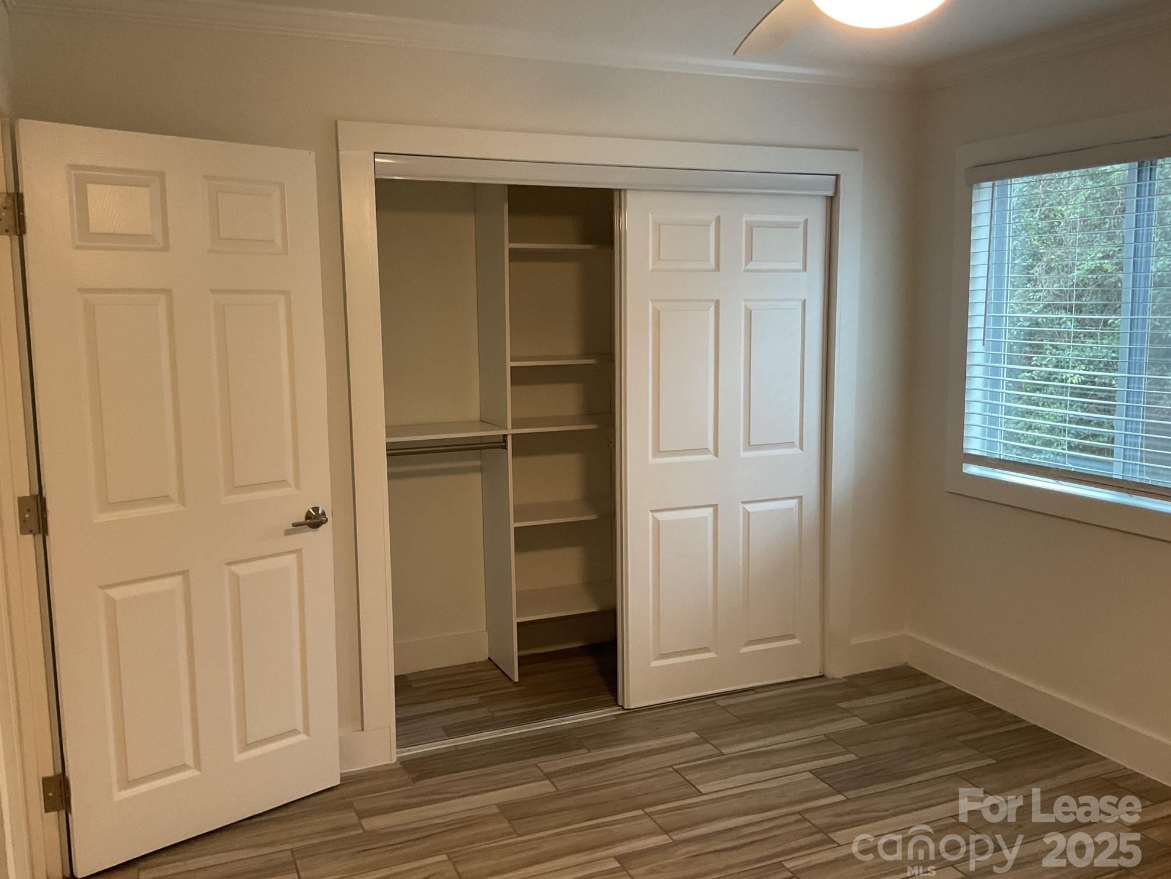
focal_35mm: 30
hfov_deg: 60.0
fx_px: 1015
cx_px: 581
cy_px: 445
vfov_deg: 46.8
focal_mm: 3
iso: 125
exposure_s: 1/60
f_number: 1.8
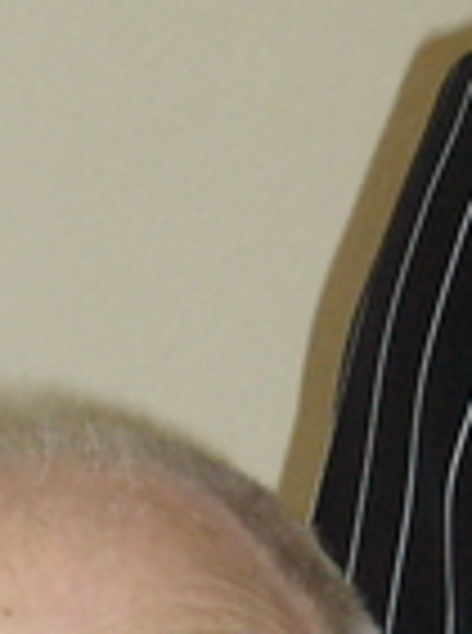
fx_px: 5735
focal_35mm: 314
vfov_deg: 6.3
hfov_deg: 4.7
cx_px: 463
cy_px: 513
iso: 200
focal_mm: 11.5
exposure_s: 1/60
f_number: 4
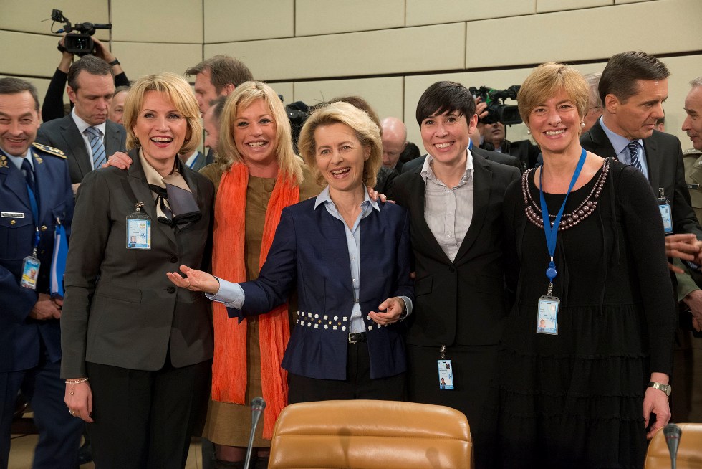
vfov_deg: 20.9
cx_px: 351
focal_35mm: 65
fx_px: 1268
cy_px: 234
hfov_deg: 31.0
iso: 3200
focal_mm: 65
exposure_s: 1/125
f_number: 8
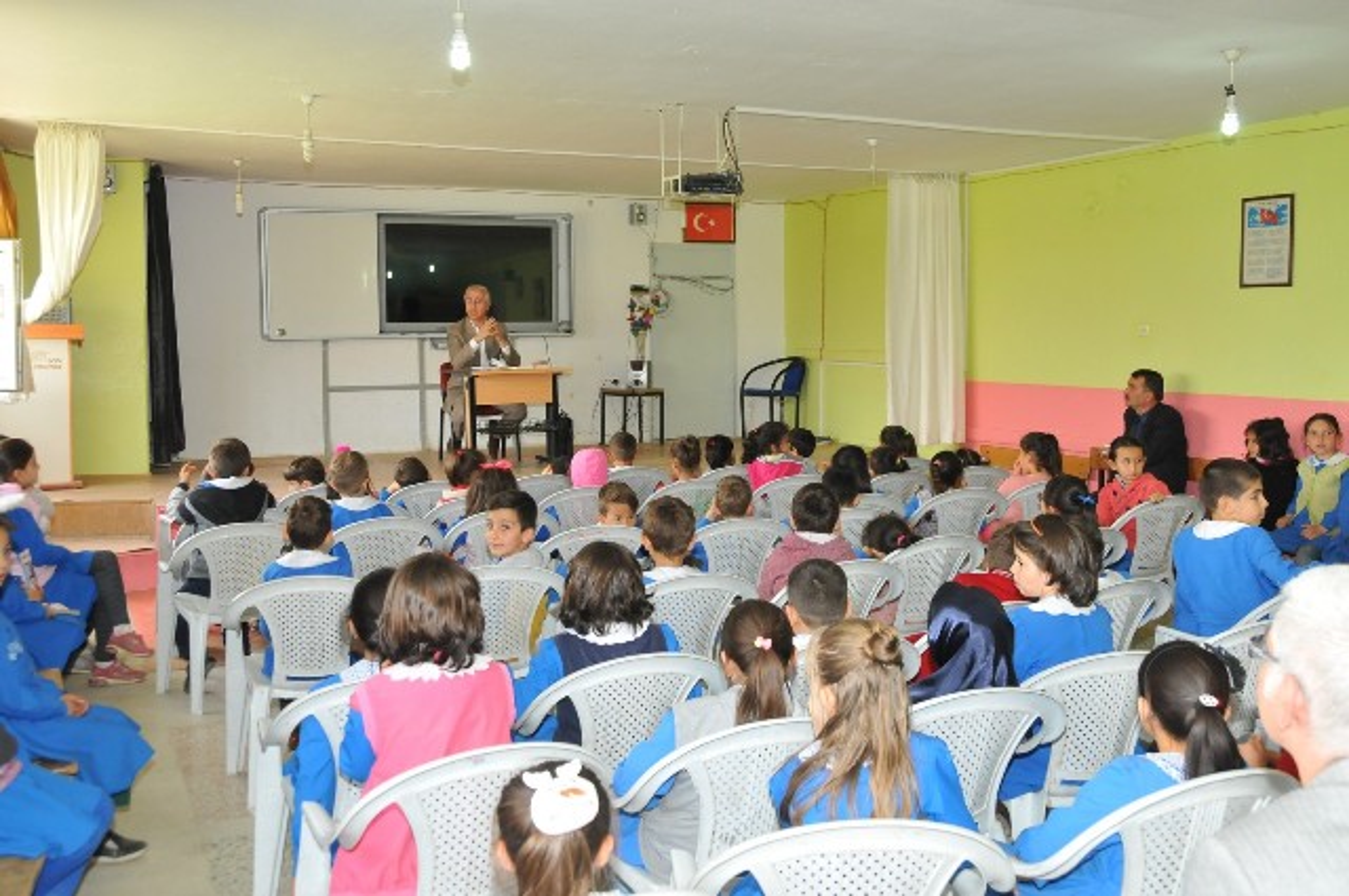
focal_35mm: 36
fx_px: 1347
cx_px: 674
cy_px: 448
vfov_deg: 36.8
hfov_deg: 53.2
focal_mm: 24
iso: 800
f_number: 7.1
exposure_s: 1/60
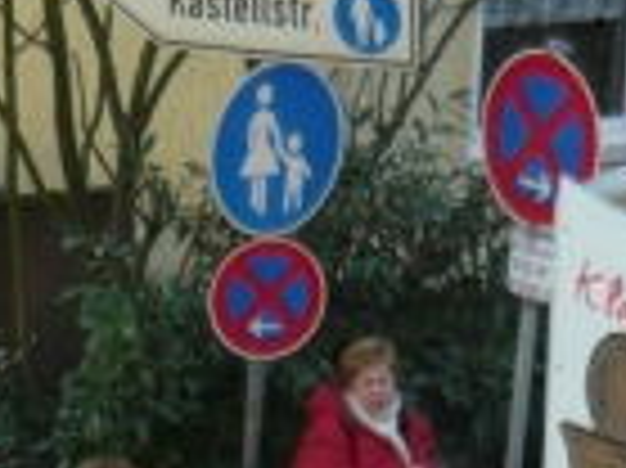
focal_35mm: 192
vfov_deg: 7.4
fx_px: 3469
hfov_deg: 10.3
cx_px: 288
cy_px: 934
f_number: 2.8
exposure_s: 1/250
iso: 100
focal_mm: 5.5
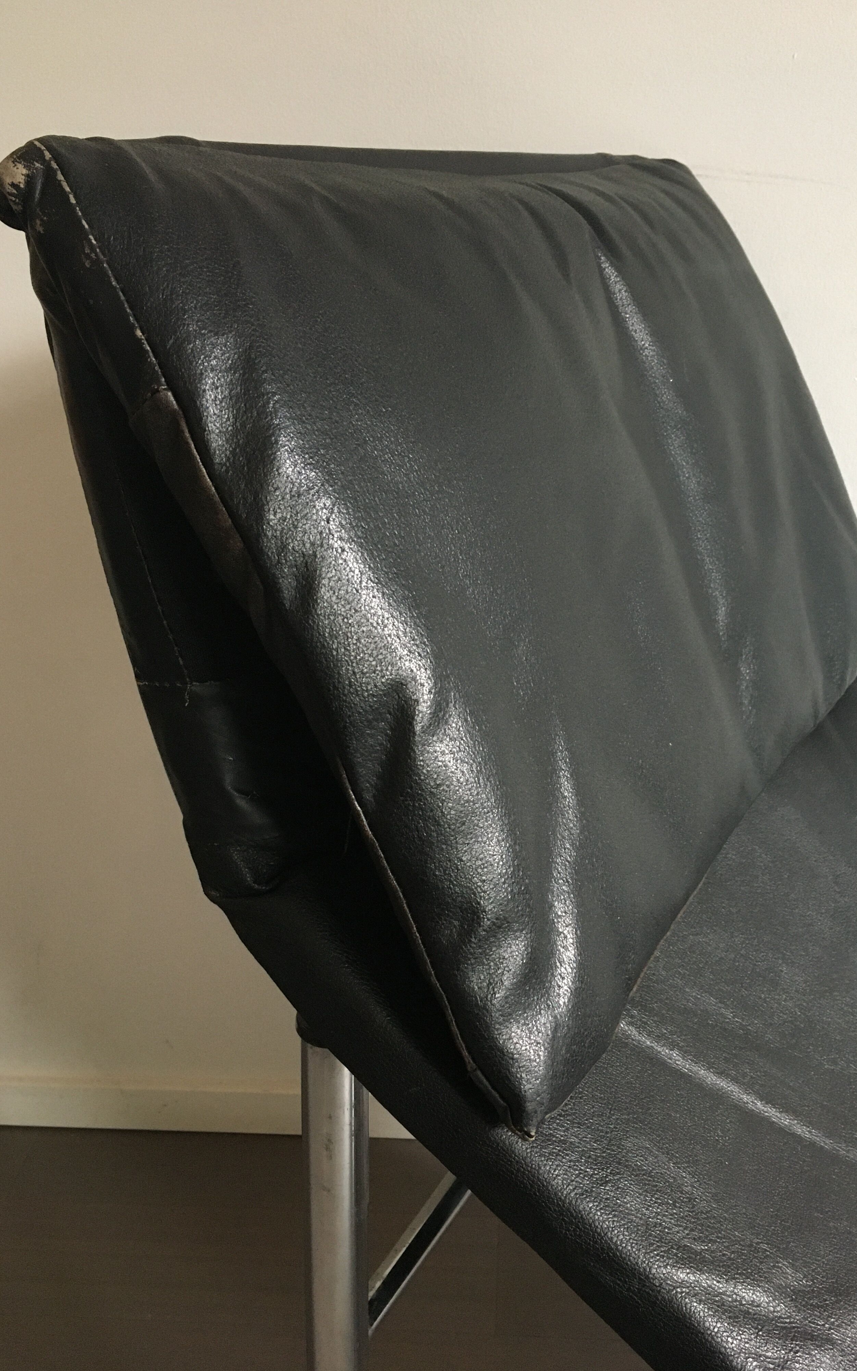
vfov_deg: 61.2
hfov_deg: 40.5
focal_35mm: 31
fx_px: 1158
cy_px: 686
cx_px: 474
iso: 250
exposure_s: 1/33
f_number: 2.2
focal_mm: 4.15
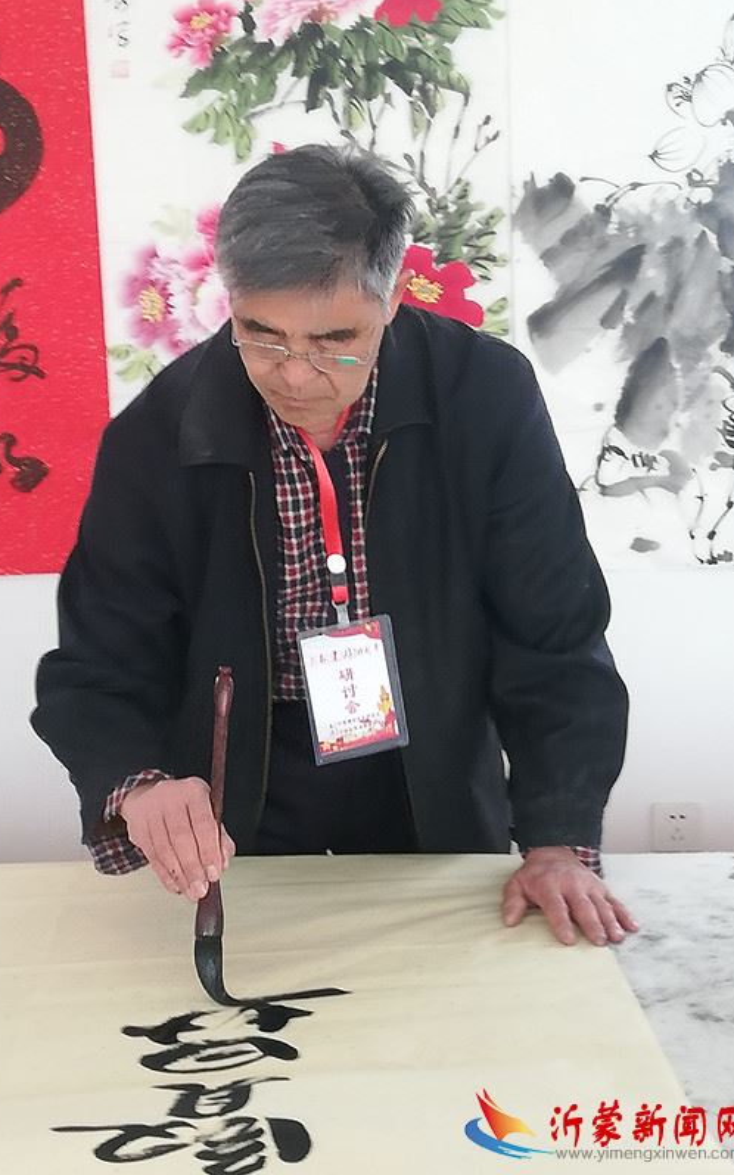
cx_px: 326
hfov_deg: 19.4
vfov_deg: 30.6
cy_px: 587
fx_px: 2145
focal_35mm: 67
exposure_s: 1/30
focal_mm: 3.81
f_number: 2.2
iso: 200
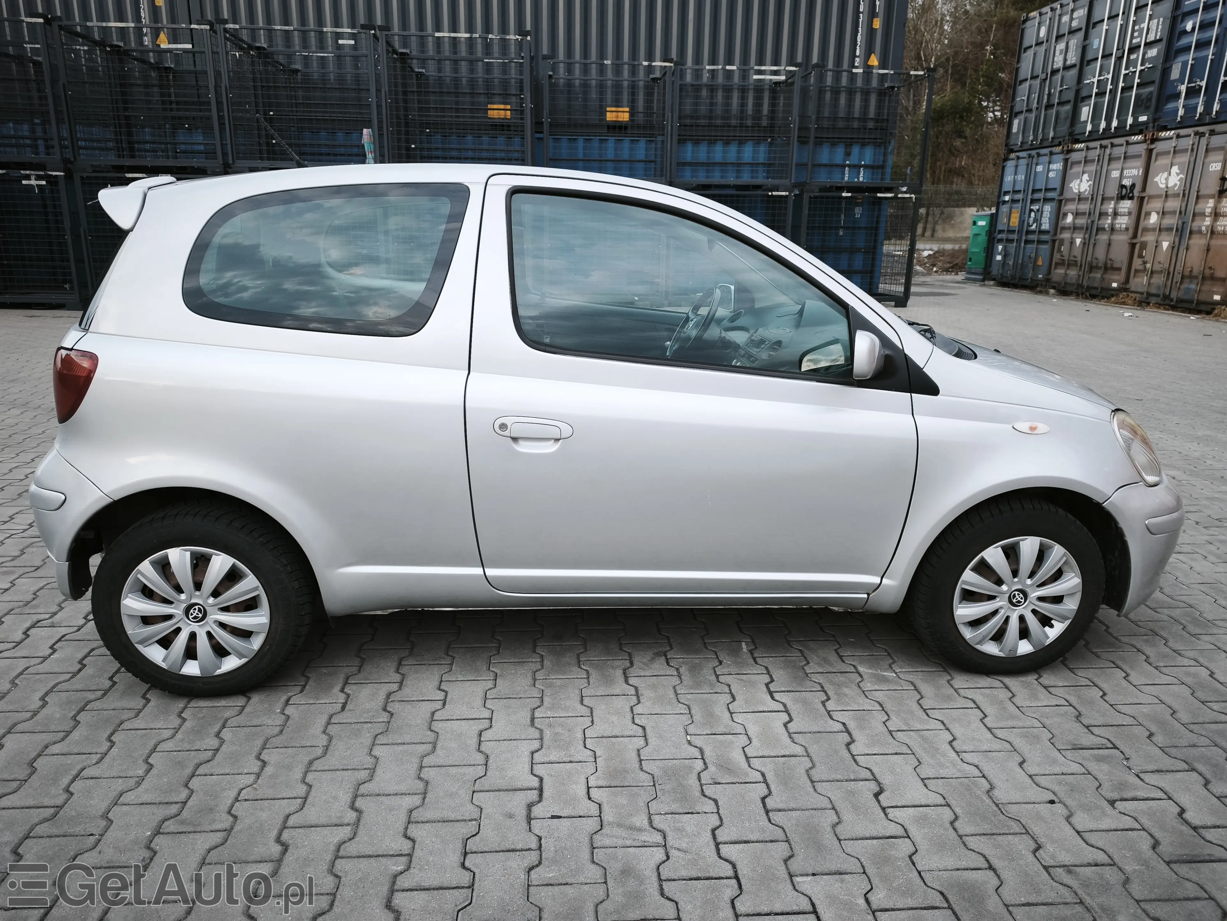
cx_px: 614
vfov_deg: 58.9
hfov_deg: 73.9
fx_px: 815
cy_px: 460
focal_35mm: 23
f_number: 1.62
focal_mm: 6.45
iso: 250
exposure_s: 1/99.9
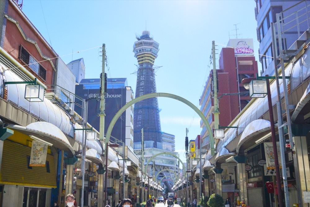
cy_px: 104
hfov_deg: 49.5
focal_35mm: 39
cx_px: 155
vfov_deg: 34.3
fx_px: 336
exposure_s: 1/800
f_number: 5.6
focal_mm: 26
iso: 100
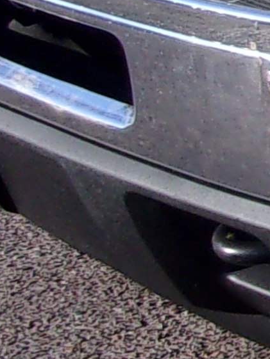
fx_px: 2391
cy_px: -36
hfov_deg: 5.5
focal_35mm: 230
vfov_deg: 8.5
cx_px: 1143
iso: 80
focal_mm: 5.1
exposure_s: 1/400
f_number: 3.9
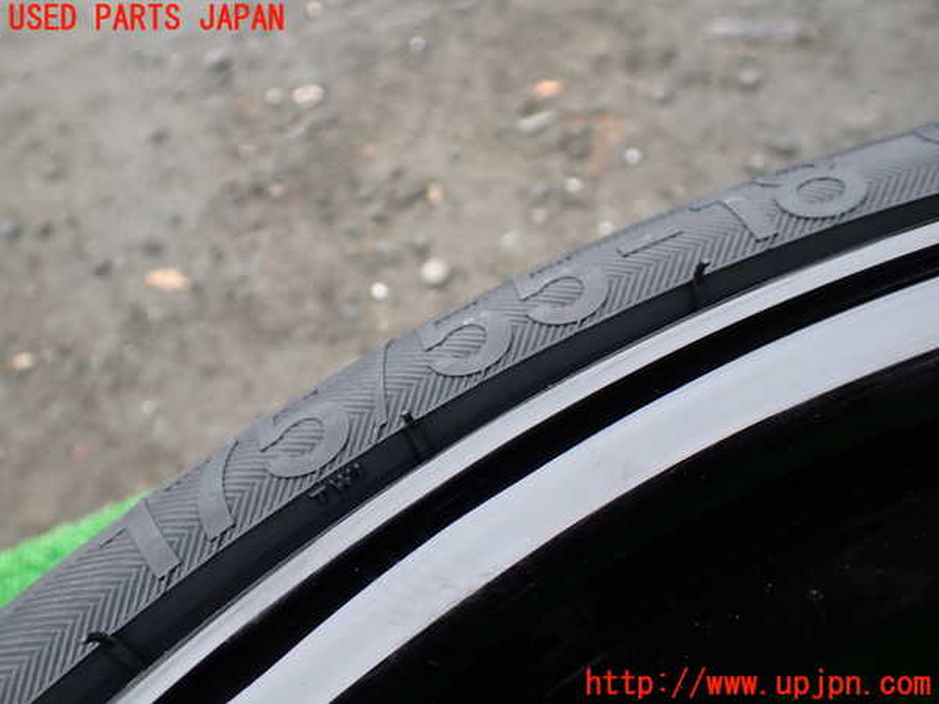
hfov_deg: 60.0
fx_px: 814
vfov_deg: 46.8
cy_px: 352
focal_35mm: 30
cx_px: 470
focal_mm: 5.4
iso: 125
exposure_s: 1/125
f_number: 2.3
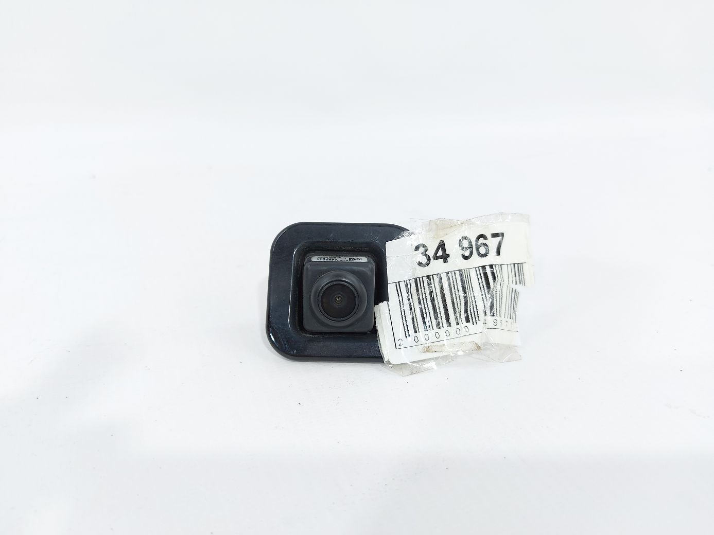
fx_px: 495
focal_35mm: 24
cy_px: 268
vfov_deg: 56.8
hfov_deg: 71.6
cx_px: 357
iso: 64
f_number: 1.8
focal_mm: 5.23
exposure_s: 1/50
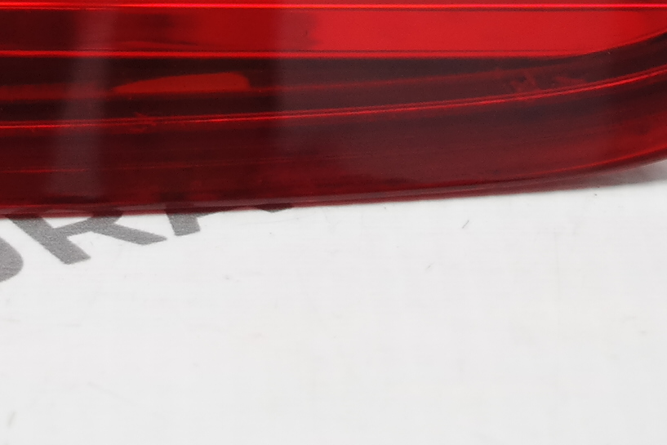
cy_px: -607
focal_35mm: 195
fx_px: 3613
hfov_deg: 10.5
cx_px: 118
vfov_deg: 6.7
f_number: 4
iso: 200
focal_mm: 27
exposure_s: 1/50
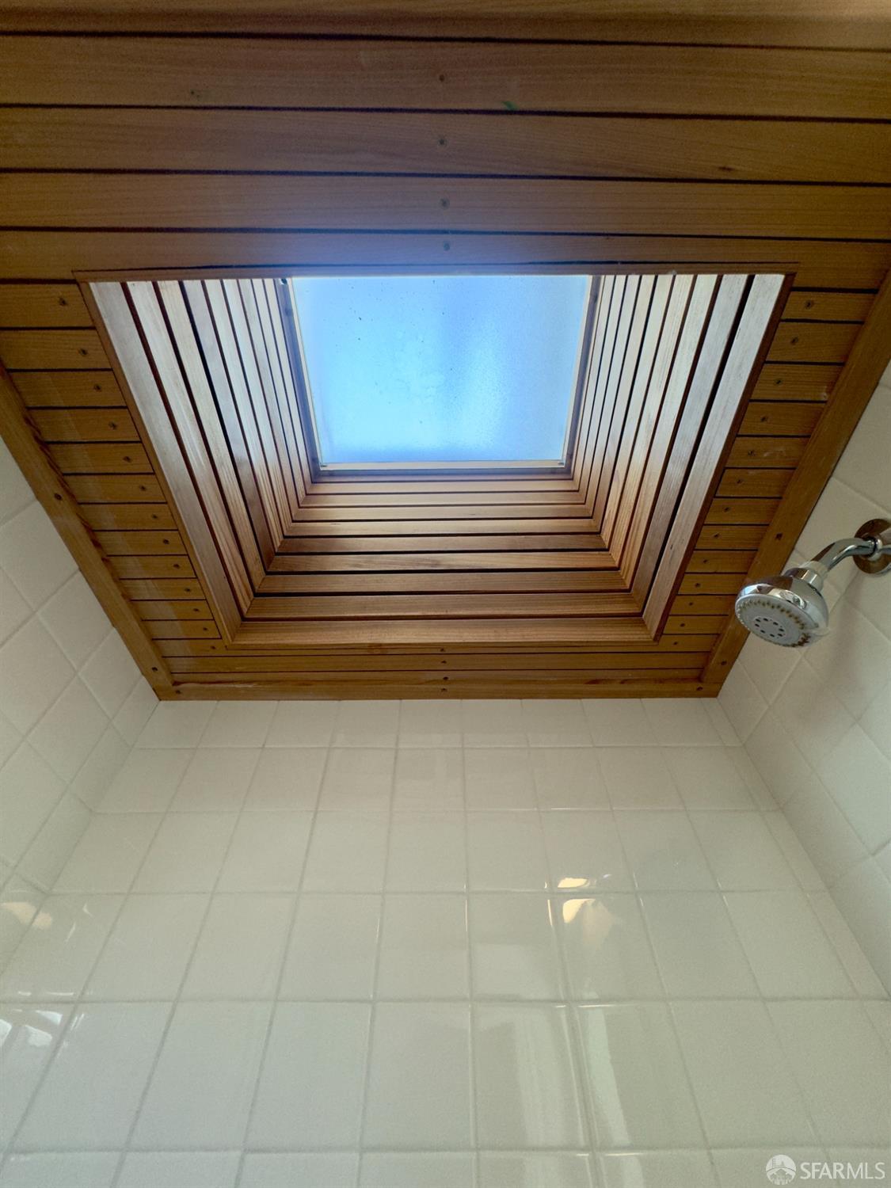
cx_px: 446
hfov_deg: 85.7
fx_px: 480
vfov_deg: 102.1
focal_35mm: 14
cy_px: 594
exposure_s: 1/120
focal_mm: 2.22
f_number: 2.2
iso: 100
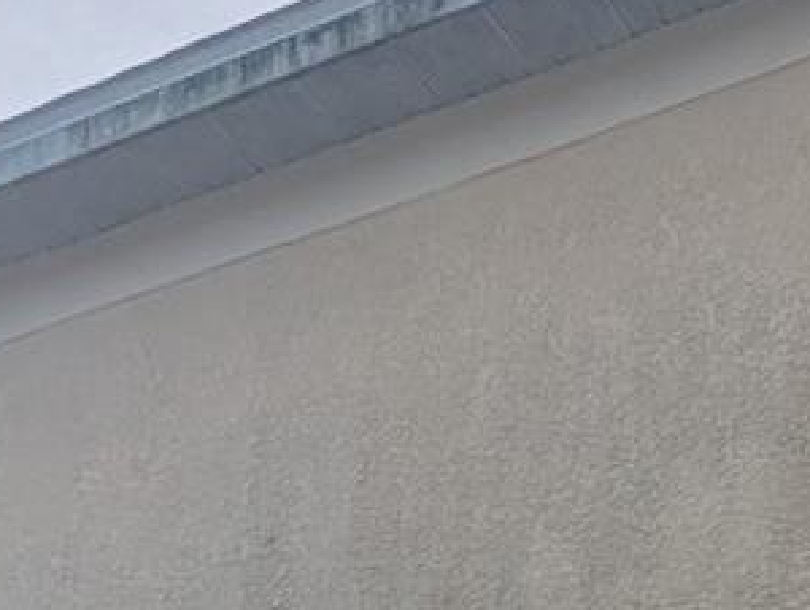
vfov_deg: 12.8
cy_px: 1520
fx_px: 1992
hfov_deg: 22.7
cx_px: 648
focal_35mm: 85
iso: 29
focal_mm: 2.35
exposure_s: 1/1965
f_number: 2.2
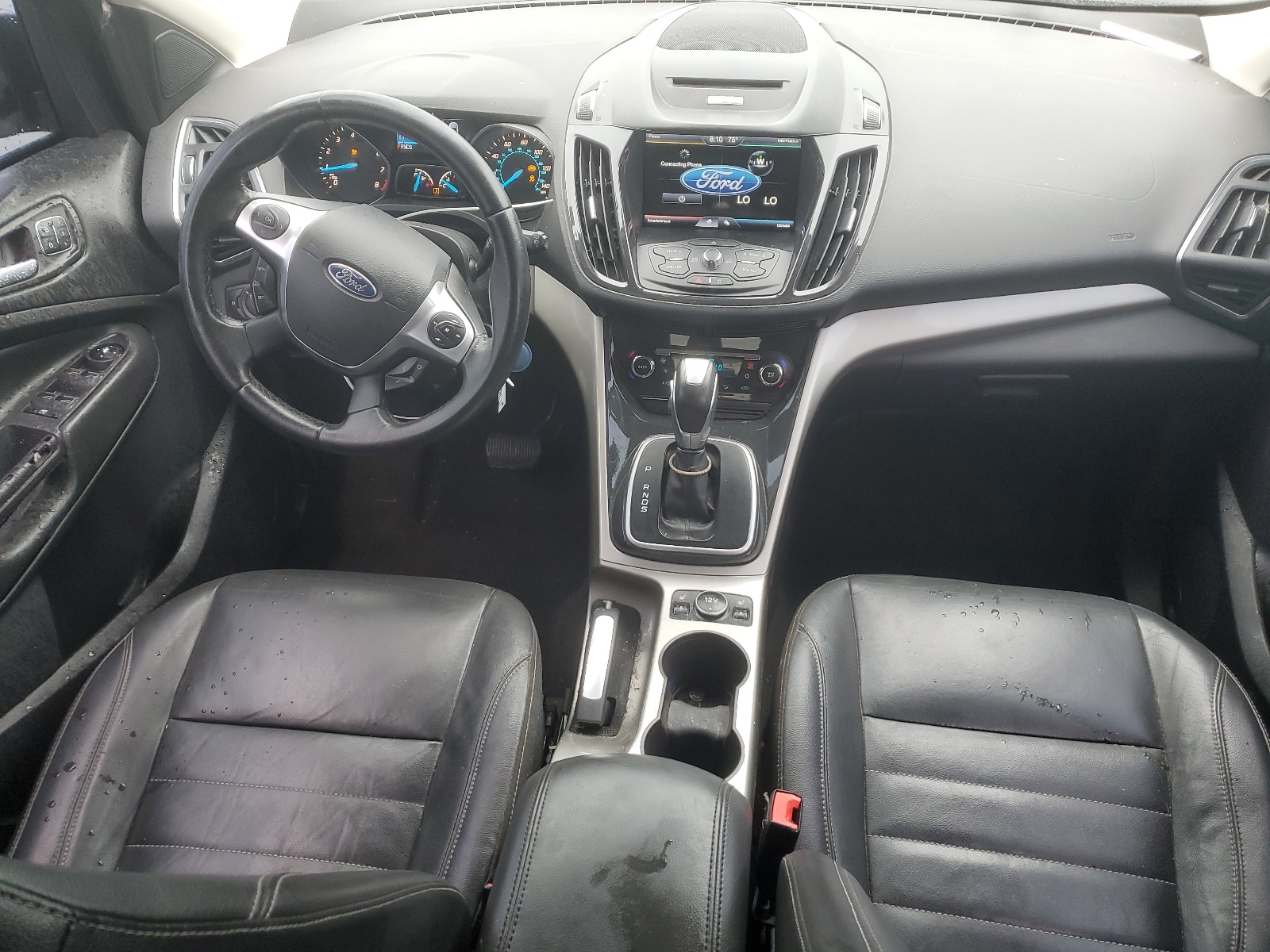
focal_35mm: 26
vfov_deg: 53.1
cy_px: 476
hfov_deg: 67.3
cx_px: 635
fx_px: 954
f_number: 1.5
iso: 68
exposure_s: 1/60.2
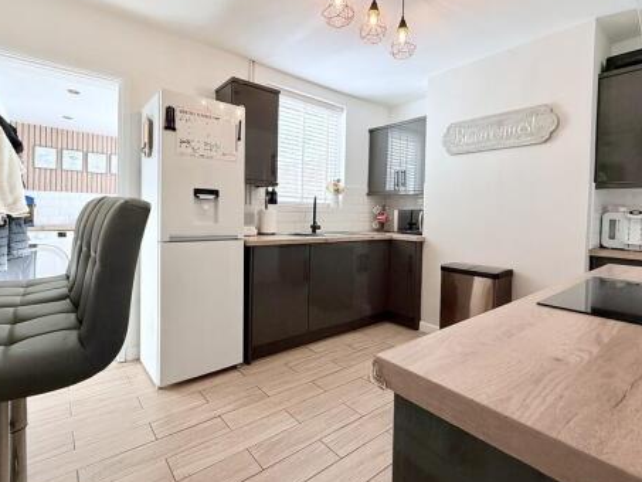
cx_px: 331
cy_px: 219
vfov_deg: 71.5
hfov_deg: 87.7
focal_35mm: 18
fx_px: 334
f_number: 2.2
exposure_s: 1/99
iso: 100
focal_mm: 2.22
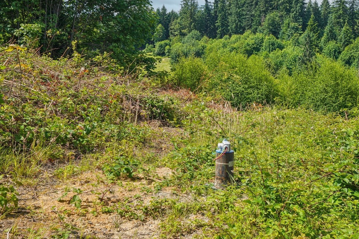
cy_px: 89
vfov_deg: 26.9
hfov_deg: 39.3
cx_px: 228
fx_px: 499
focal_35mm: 50
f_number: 8
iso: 400
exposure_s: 1/500
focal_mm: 35
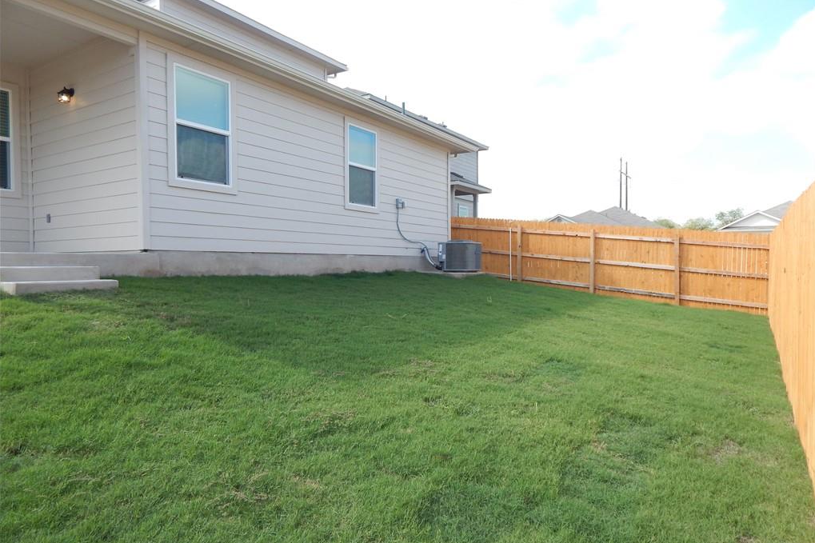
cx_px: 409
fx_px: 521
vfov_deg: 55.1
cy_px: 280
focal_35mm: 23
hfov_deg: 76.1
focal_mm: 4
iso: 125
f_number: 3
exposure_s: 1/1250
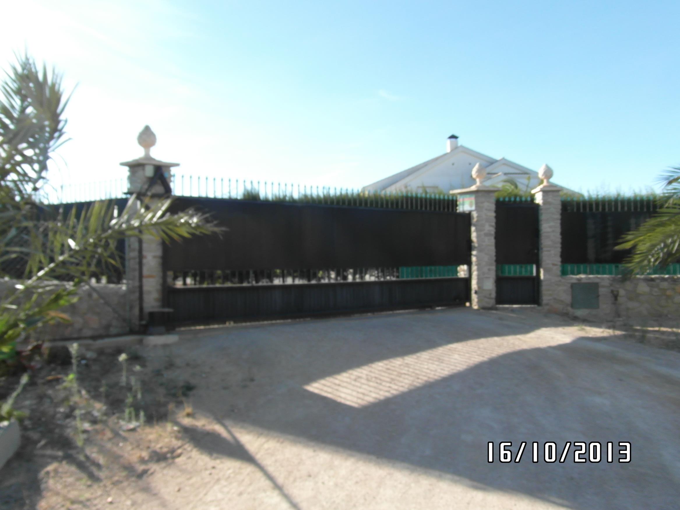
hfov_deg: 71.6
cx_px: 340
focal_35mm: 24
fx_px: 471
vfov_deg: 56.8
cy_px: 255
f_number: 4.6
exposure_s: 1/125
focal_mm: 4
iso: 80
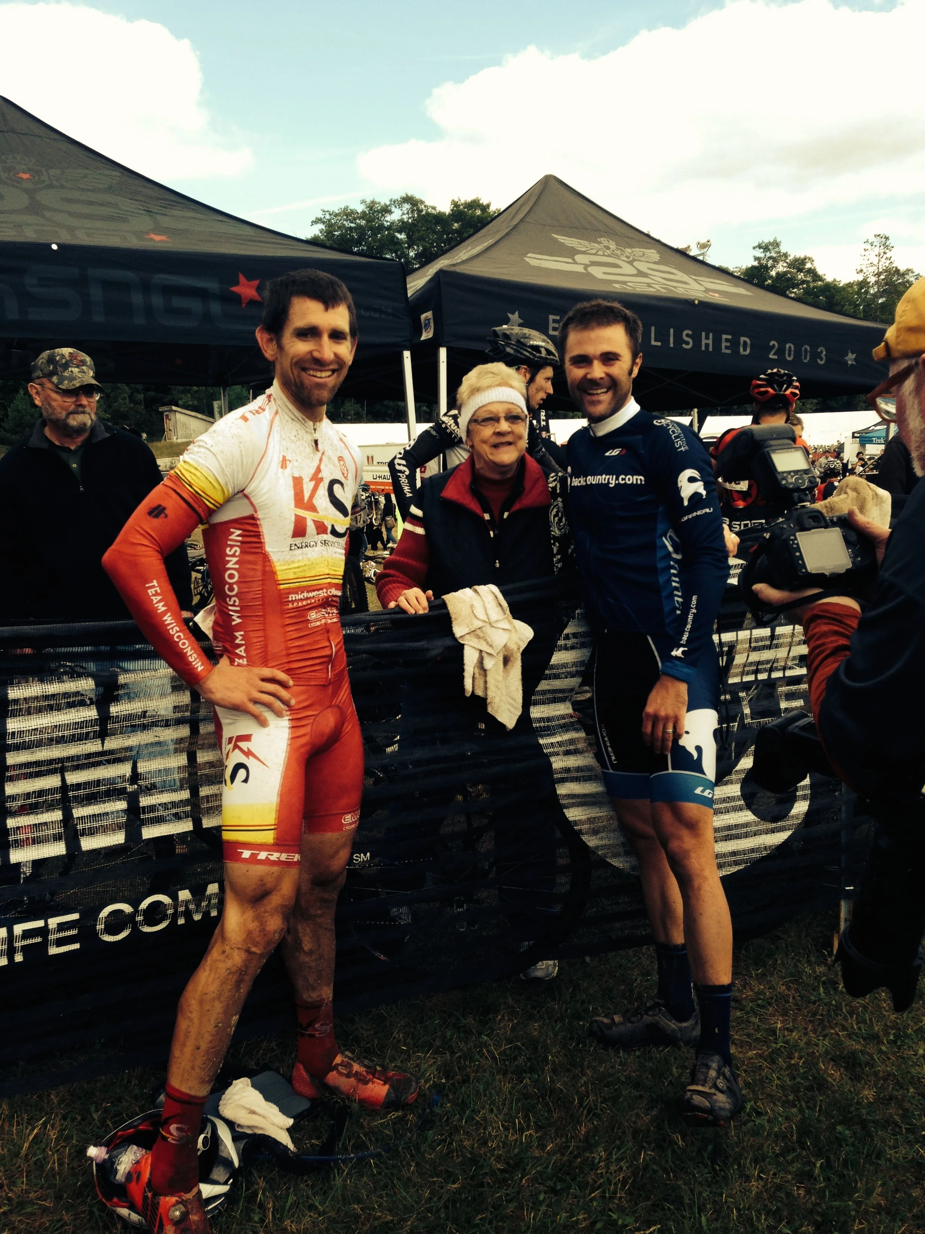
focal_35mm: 33
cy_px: 617
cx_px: 462
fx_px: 1176
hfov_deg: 42.9
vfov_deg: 55.4
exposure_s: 1/630
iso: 50
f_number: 2.4
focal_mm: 4.12
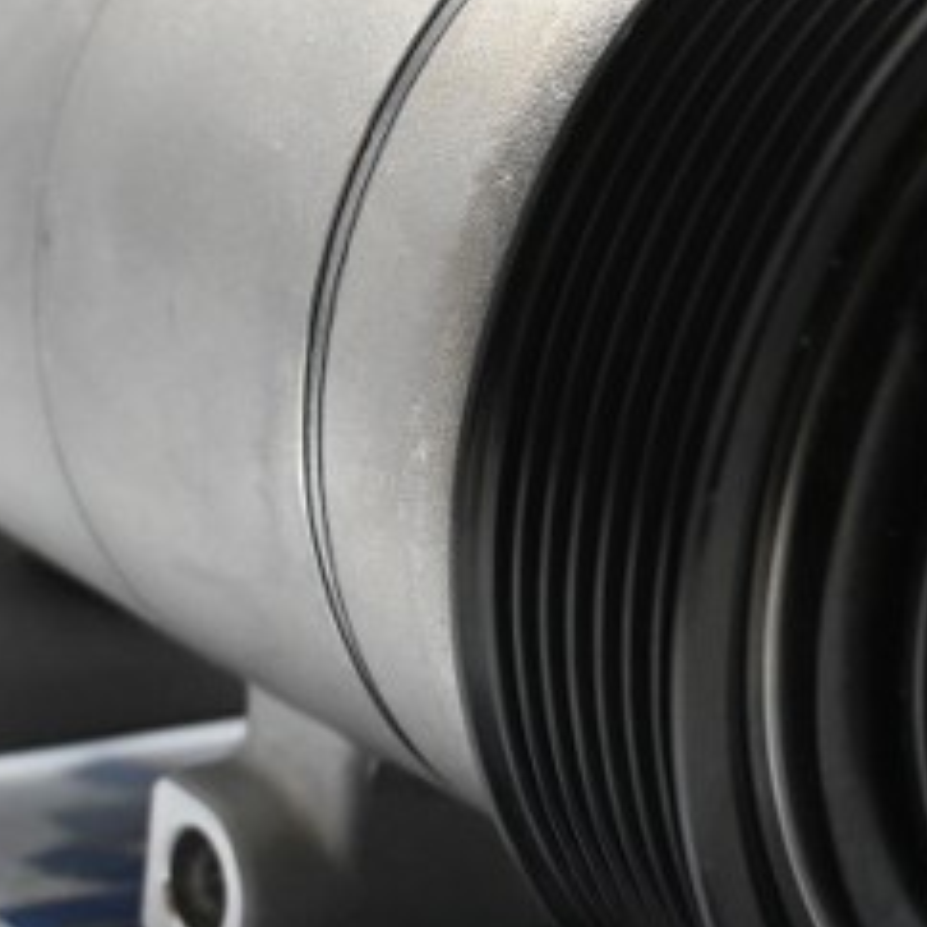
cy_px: 270
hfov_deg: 16.4
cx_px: 674
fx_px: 3194
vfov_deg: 16.5
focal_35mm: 105
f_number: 4.2
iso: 1800
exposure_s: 1/125
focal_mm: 25
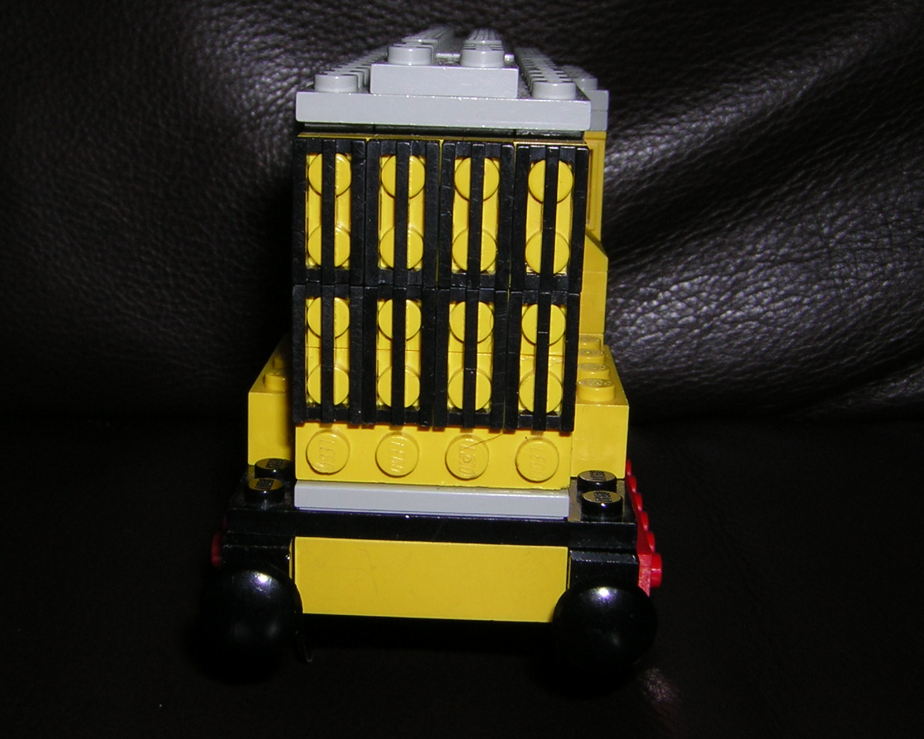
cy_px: 364
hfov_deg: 37.3
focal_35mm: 50
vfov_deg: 30.2
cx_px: 437
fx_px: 1367
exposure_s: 1/60.1
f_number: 5.8
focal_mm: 6.1
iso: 50
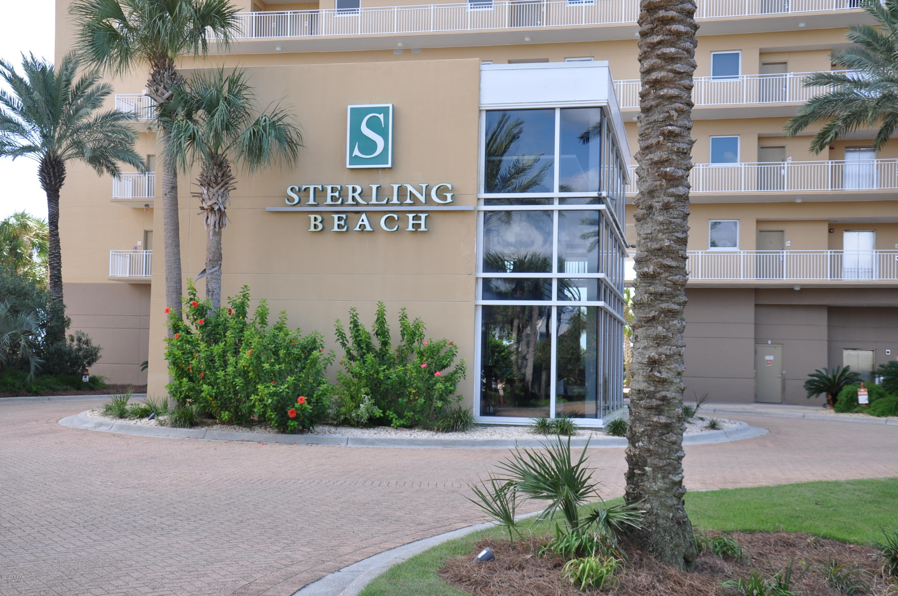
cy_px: 298
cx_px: 449
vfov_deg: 29.8
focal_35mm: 45
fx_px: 1121
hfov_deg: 43.7
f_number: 6.3
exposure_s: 1/160
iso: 200
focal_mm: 30
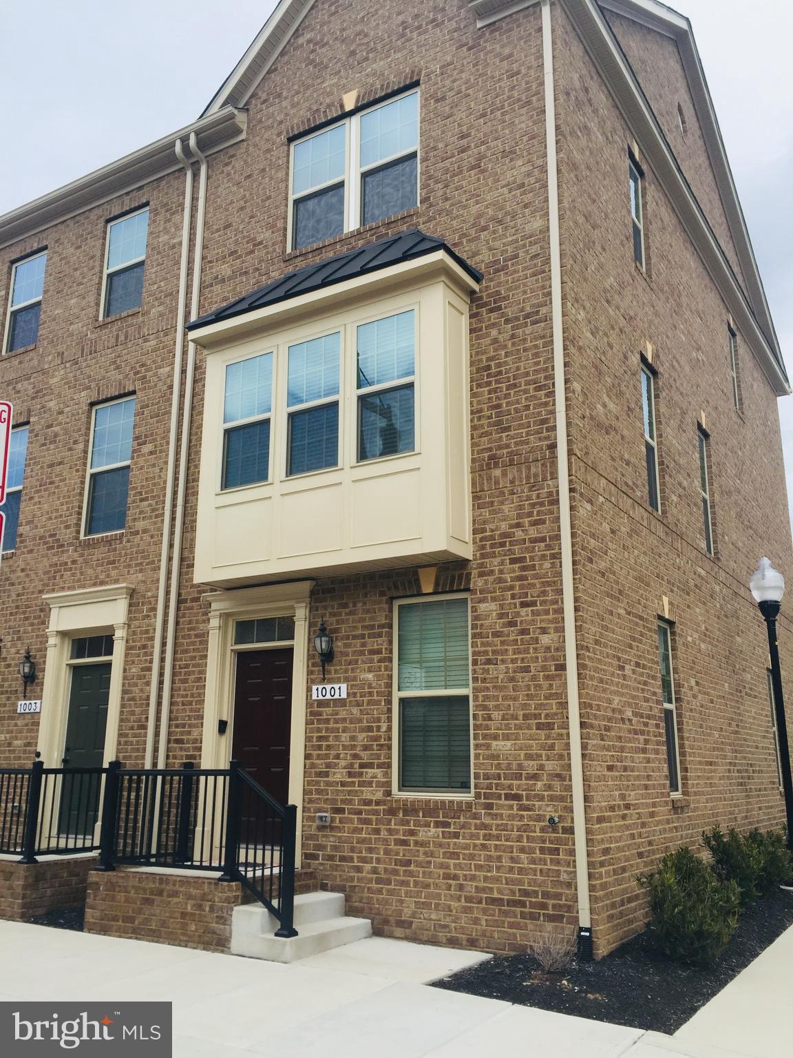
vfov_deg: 61.7
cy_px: 529
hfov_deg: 48.2
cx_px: 396
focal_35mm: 29
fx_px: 886
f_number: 2.2
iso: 32
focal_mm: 4.15
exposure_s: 1/1199
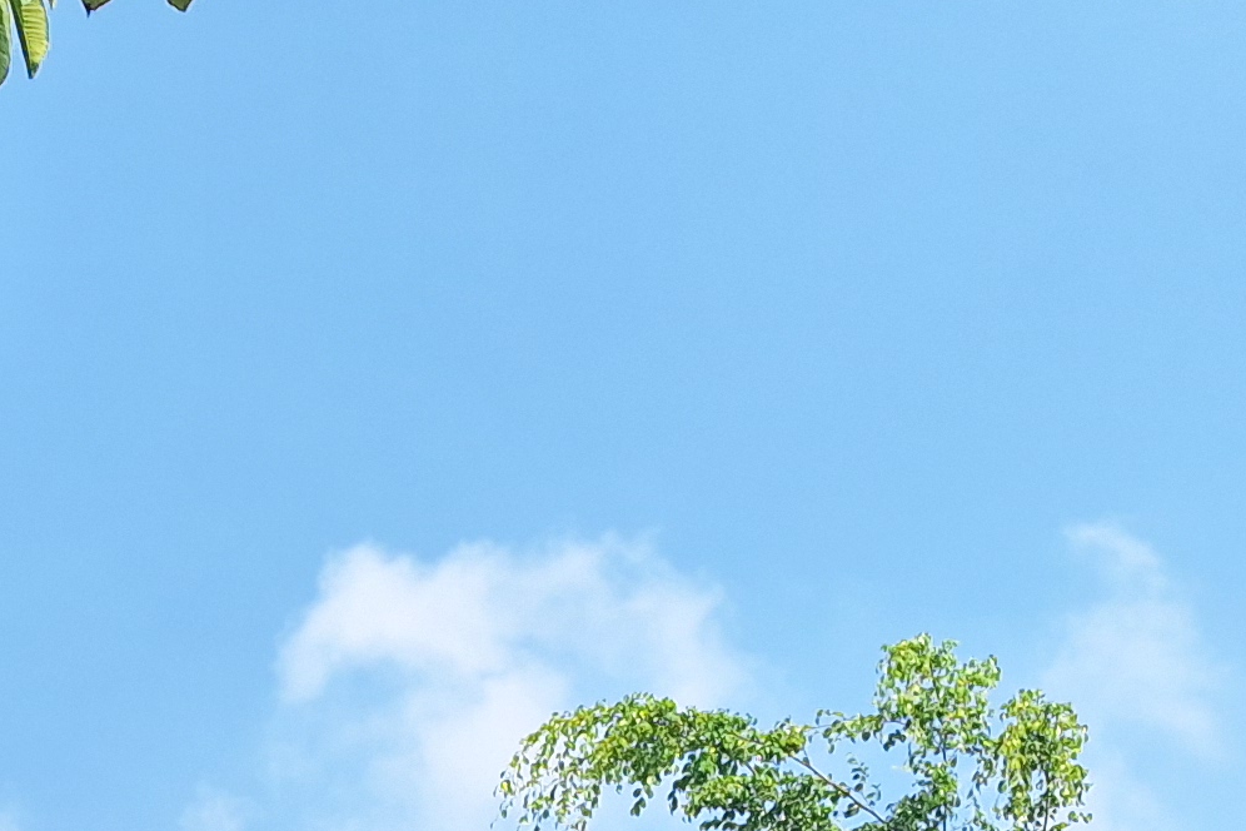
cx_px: 248
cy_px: 1902
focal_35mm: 98
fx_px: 3392
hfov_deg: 20.6
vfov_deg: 11.8
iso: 40
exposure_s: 1/2331
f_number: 1.8
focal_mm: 5.54
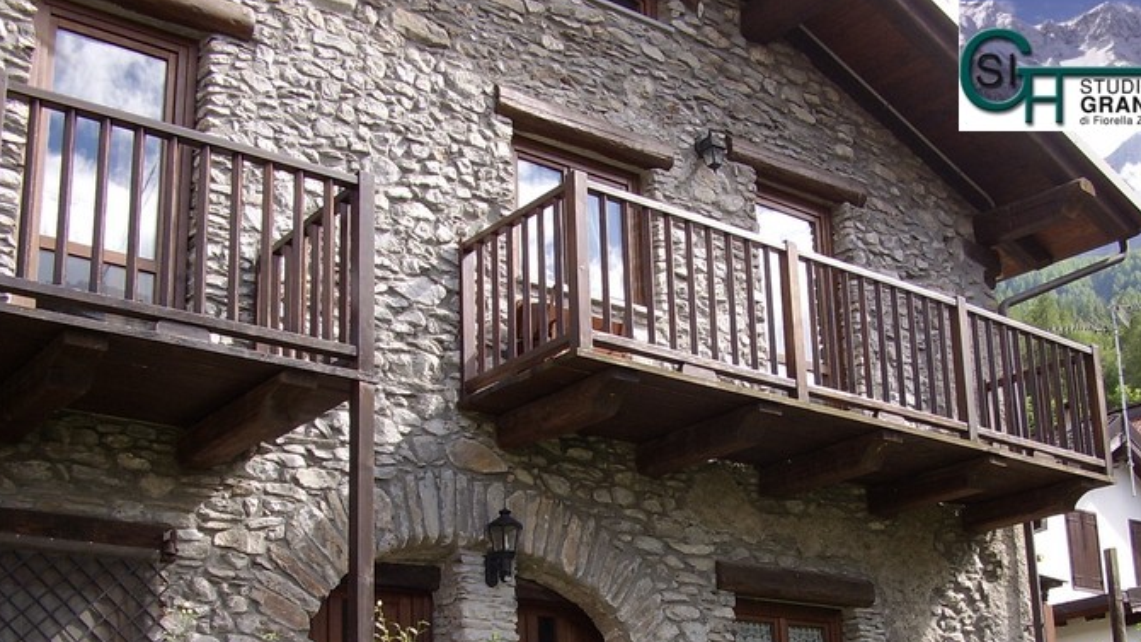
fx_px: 1180
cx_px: 615
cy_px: 496
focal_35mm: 39
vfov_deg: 29.9
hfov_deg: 51.6
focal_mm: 5.8
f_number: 4.1
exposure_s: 1/176
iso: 71
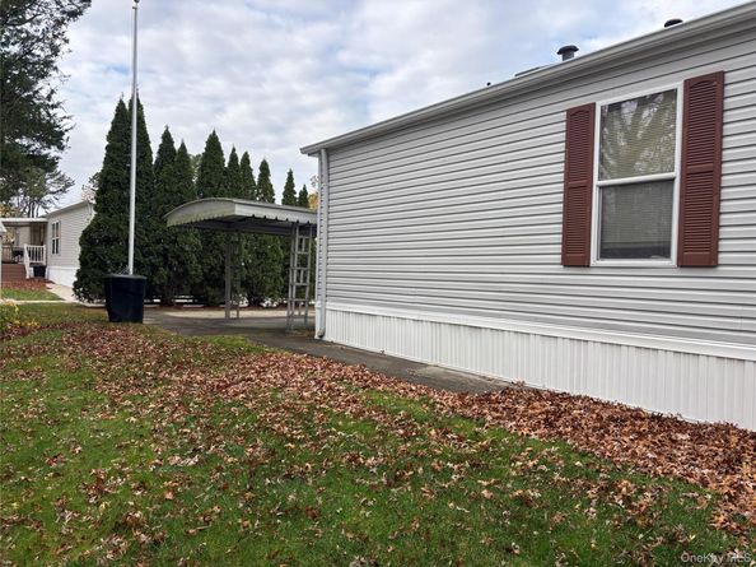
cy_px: 284
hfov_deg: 67.3
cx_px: 378
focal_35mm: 26
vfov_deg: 53.0
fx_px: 568
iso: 50
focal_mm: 5.96
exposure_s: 1/641
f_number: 1.6
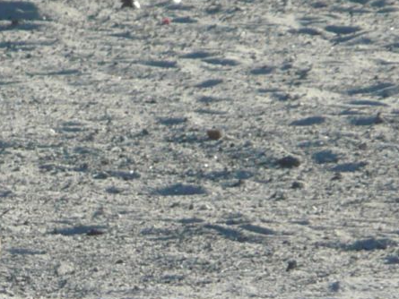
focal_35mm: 1159
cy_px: 326
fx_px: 13363
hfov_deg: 1.7
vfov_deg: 1.3
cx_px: -133
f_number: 4.9
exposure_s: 1/320
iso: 100
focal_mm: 46
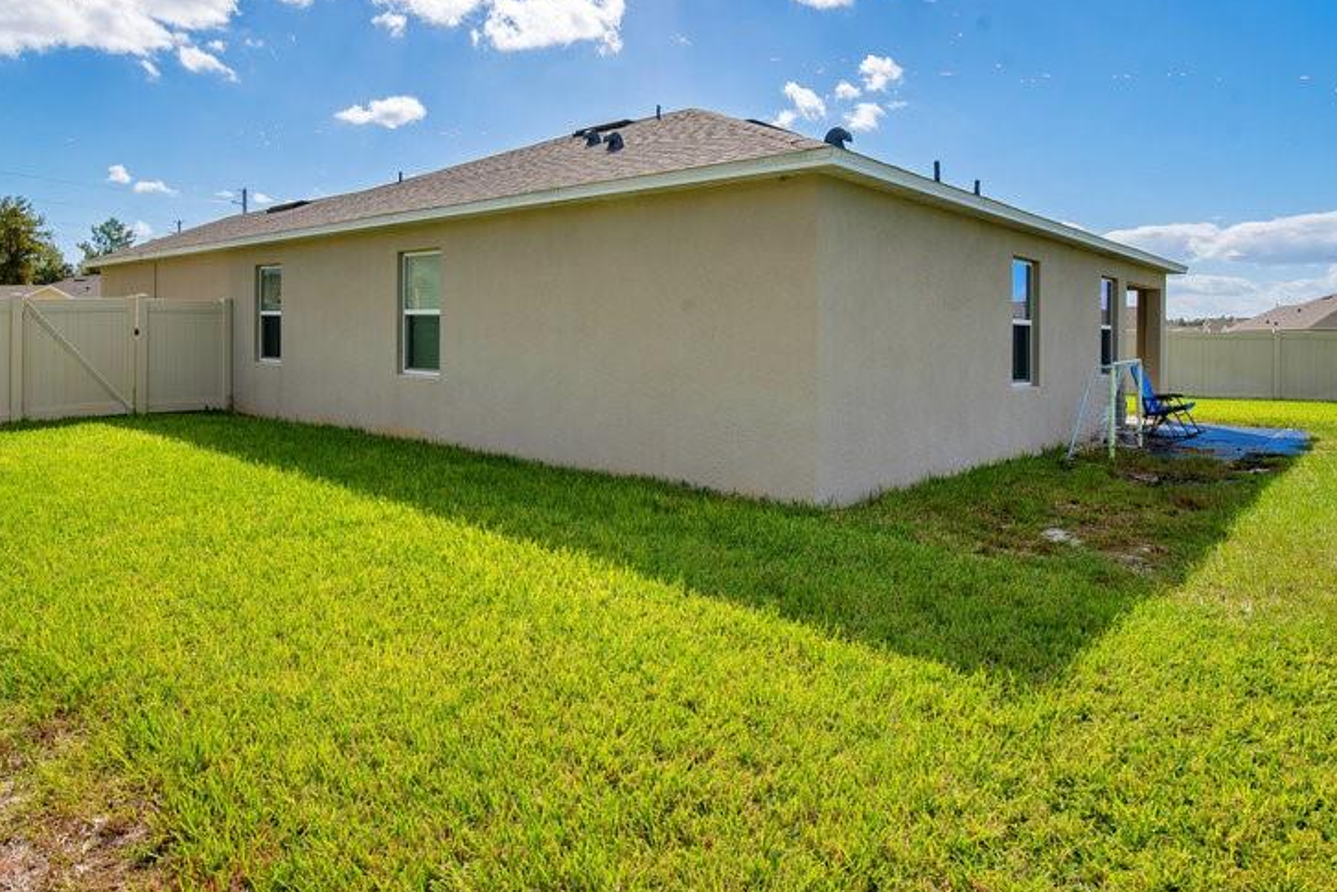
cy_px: 336
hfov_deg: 78.4
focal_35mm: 22
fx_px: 817
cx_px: 616
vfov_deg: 56.6
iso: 100
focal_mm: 16
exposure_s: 1/250
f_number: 10
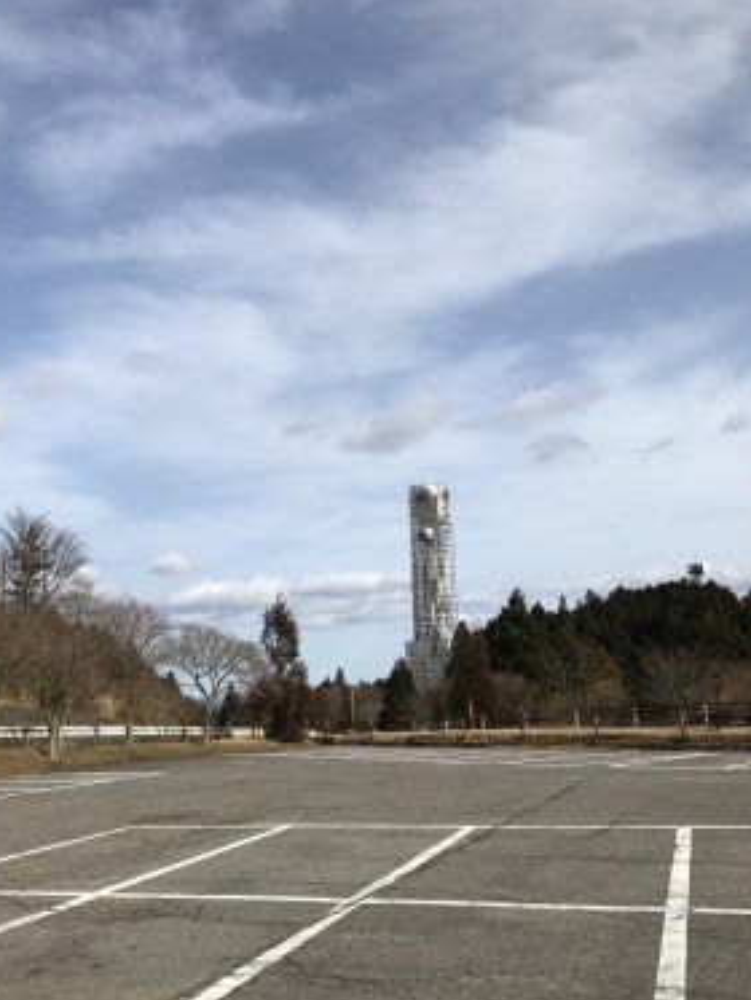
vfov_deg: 50.7
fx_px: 1041
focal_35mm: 36
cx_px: 276
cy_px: 635
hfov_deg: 39.4
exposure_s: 1/3096
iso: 20
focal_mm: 3.99
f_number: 1.8
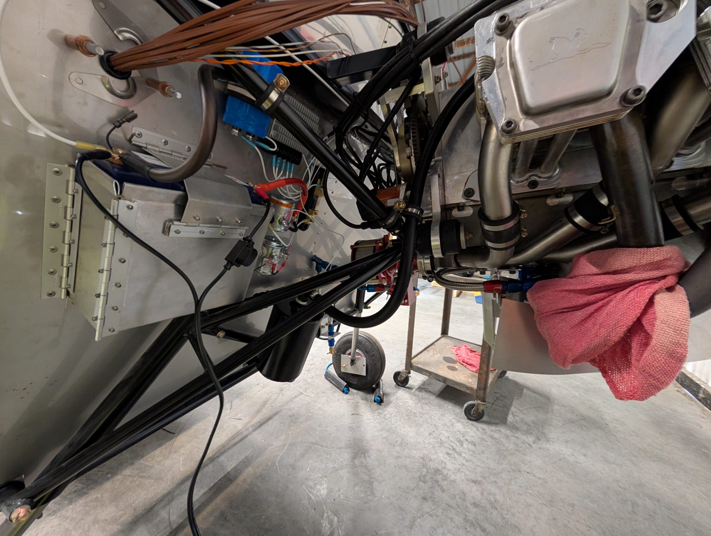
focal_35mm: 12
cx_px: 356
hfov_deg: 110.5
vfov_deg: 94.6
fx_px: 247
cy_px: 268
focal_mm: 2.02
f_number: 1.7
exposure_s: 1/30
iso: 238
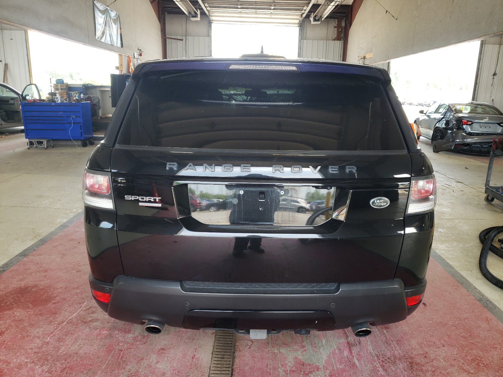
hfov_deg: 67.3
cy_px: 188
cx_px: 252
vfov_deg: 53.1
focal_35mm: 26
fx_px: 378
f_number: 1.5
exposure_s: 1/120
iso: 51
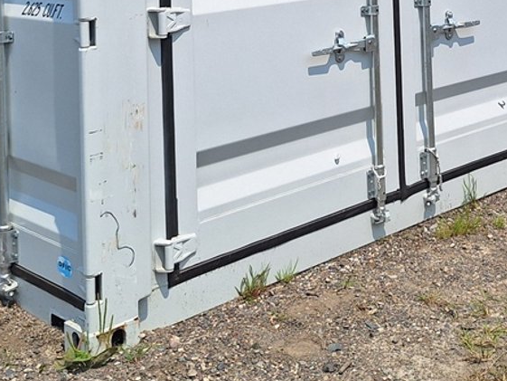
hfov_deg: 30.5
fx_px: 908
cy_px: -85
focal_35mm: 62
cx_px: 401
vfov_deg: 21.8
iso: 40
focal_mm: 5.54
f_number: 1.8
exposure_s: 1/3106
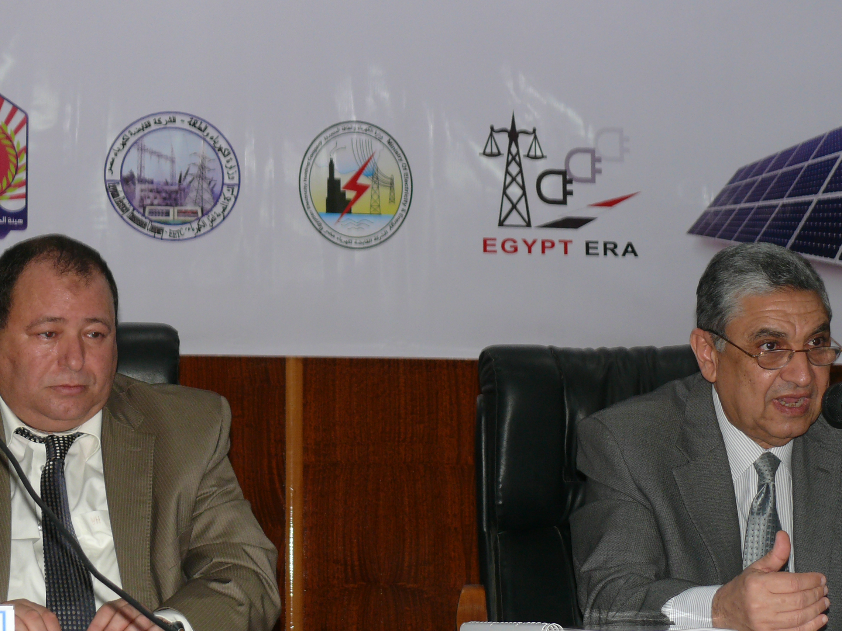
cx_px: 409
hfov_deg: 23.6
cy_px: 347
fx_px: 2019
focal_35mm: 83
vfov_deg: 17.8
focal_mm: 11.6
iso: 100
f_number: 3.2
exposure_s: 1/30
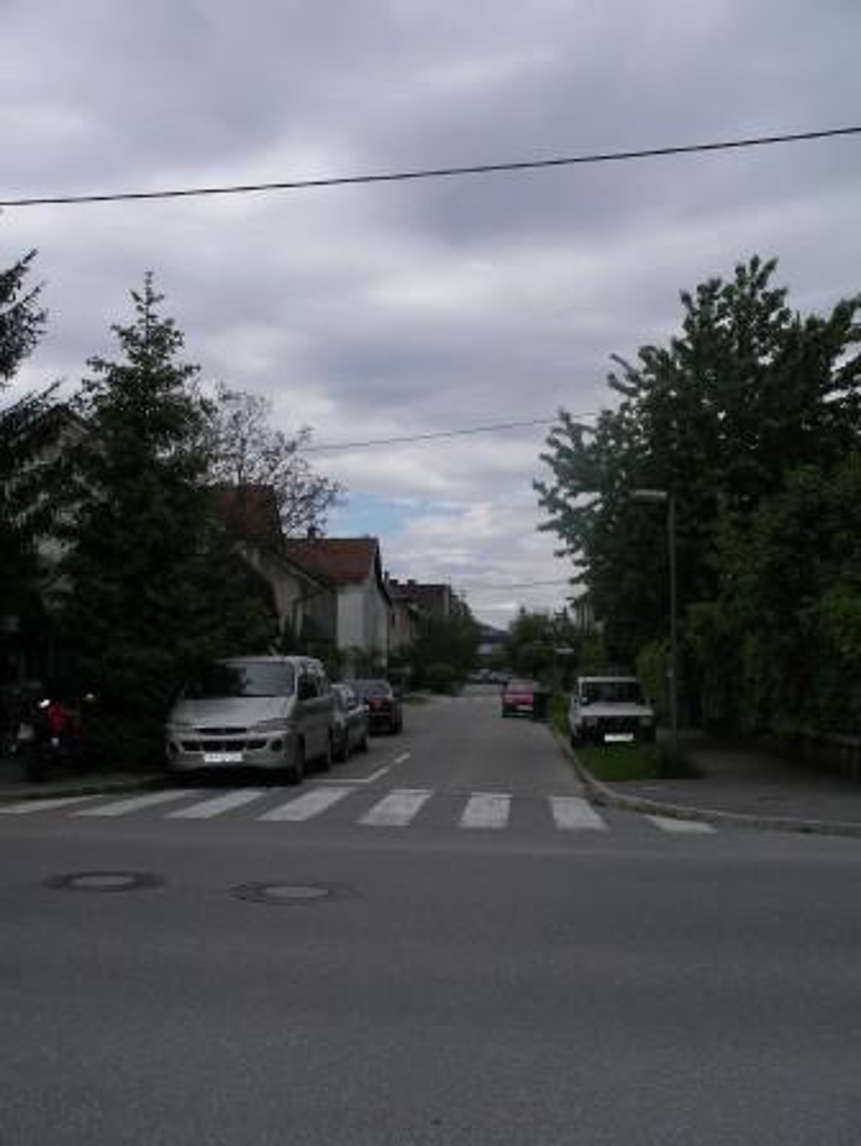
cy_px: 573
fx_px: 1225
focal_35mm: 37
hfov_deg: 38.7
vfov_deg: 50.1
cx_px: 430
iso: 80
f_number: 6
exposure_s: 1/400
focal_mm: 7.8
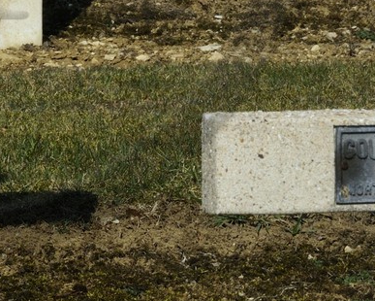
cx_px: -83
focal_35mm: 523
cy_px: -138
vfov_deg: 3.0
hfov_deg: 3.7
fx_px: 5807
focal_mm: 135
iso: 200
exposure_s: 1/200
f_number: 20
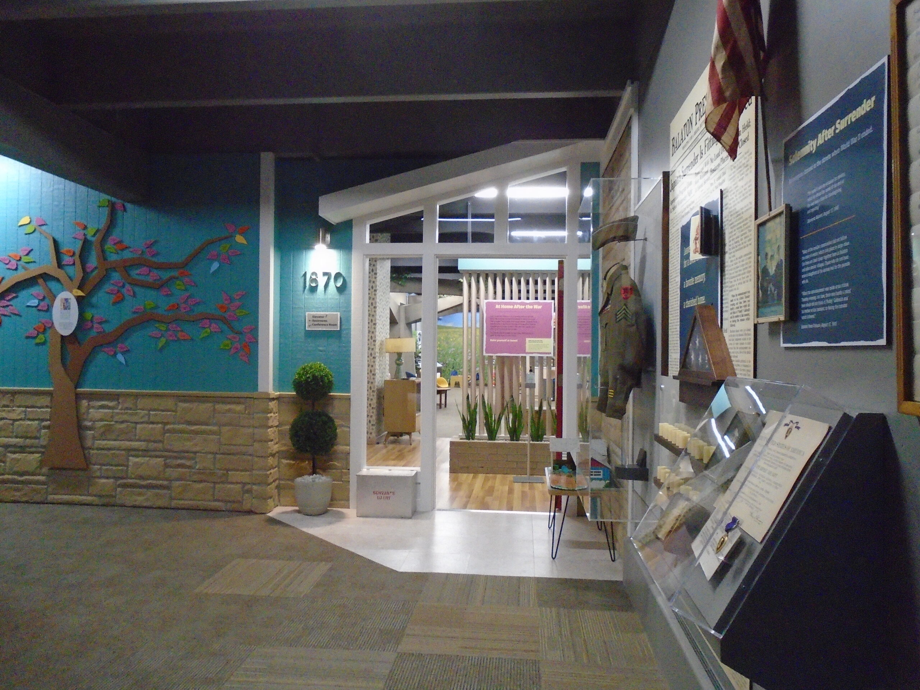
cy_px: 345
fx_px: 691
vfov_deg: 53.1
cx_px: 460
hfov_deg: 67.3
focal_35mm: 26
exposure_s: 1/40
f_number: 3.2
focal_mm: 4.6
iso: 800
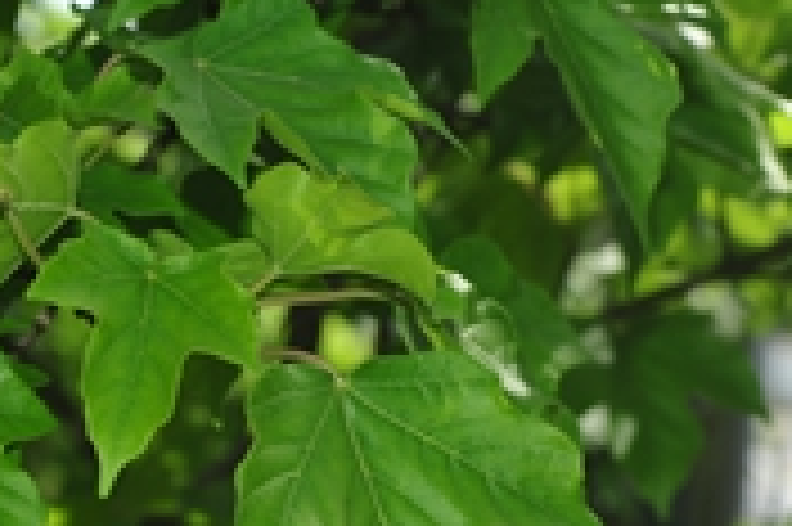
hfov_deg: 14.9
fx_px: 2989
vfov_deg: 10.0
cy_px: 539
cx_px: 14
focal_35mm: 136
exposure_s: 1/125
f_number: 10
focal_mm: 60
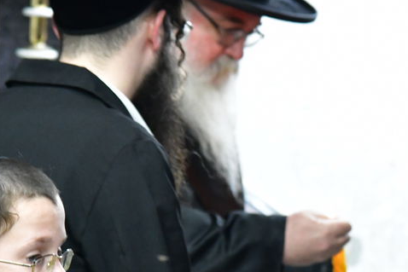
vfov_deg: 4.3
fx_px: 3650
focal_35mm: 322
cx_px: 265
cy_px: 172
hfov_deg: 6.4
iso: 5000
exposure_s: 1/100
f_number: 5.6
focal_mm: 110
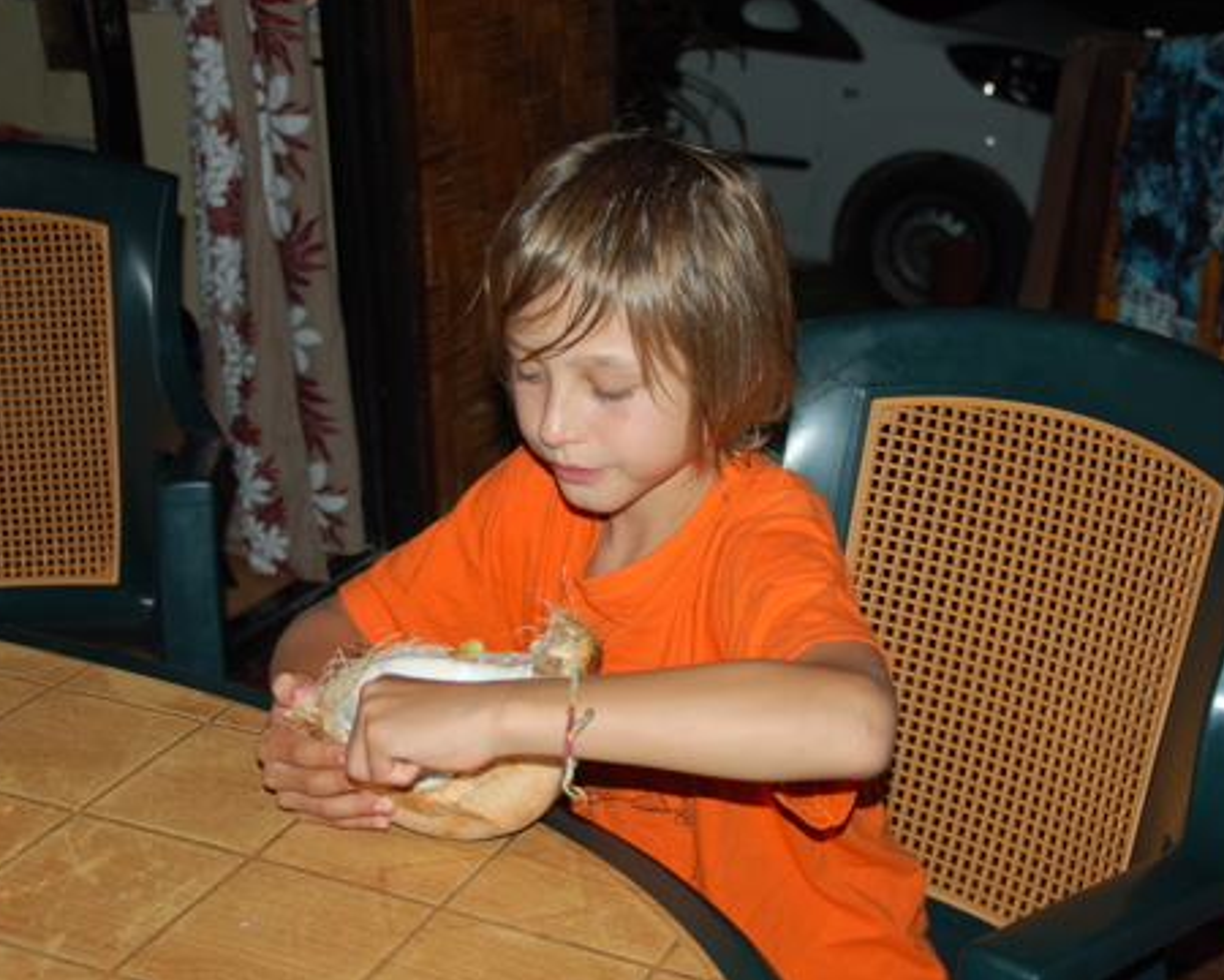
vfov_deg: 27.6
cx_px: 617
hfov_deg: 34.2
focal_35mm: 55
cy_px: 487
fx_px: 1992
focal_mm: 32
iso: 400
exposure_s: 1/60
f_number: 4.2
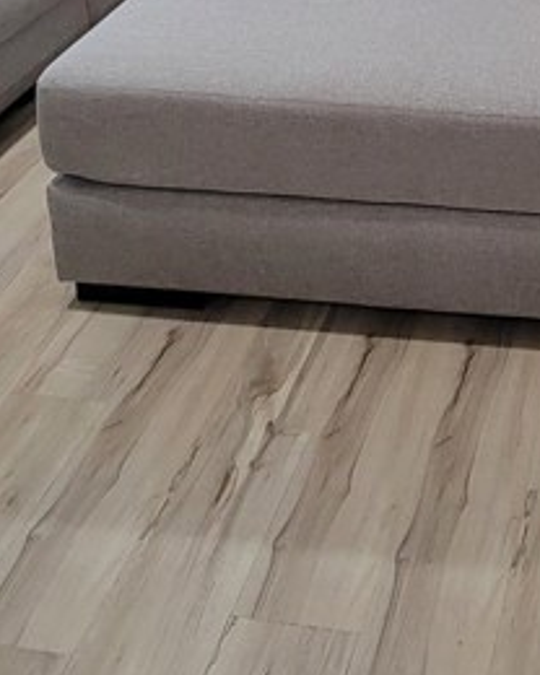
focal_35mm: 50
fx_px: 999
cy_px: -270
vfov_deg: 28.3
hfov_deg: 27.9
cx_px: 579
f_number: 2.2
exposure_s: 1/60
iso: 250
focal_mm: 2.2
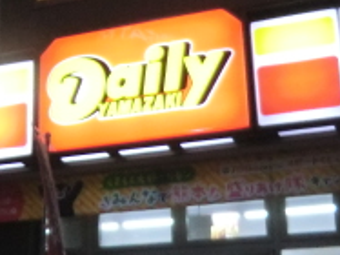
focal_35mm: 82
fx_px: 805
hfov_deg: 22.7
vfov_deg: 17.8
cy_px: 53
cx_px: -18
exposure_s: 1/60
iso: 500
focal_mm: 4.3
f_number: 3.2
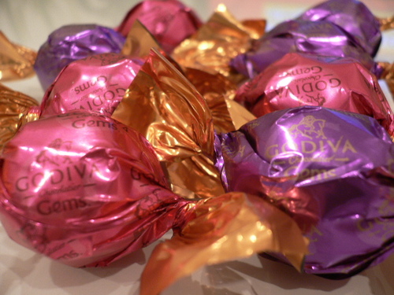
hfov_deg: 52.6
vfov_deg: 40.7
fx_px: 398
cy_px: 148
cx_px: 197
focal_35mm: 35
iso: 100
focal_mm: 5.8
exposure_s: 1/8
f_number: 2.8
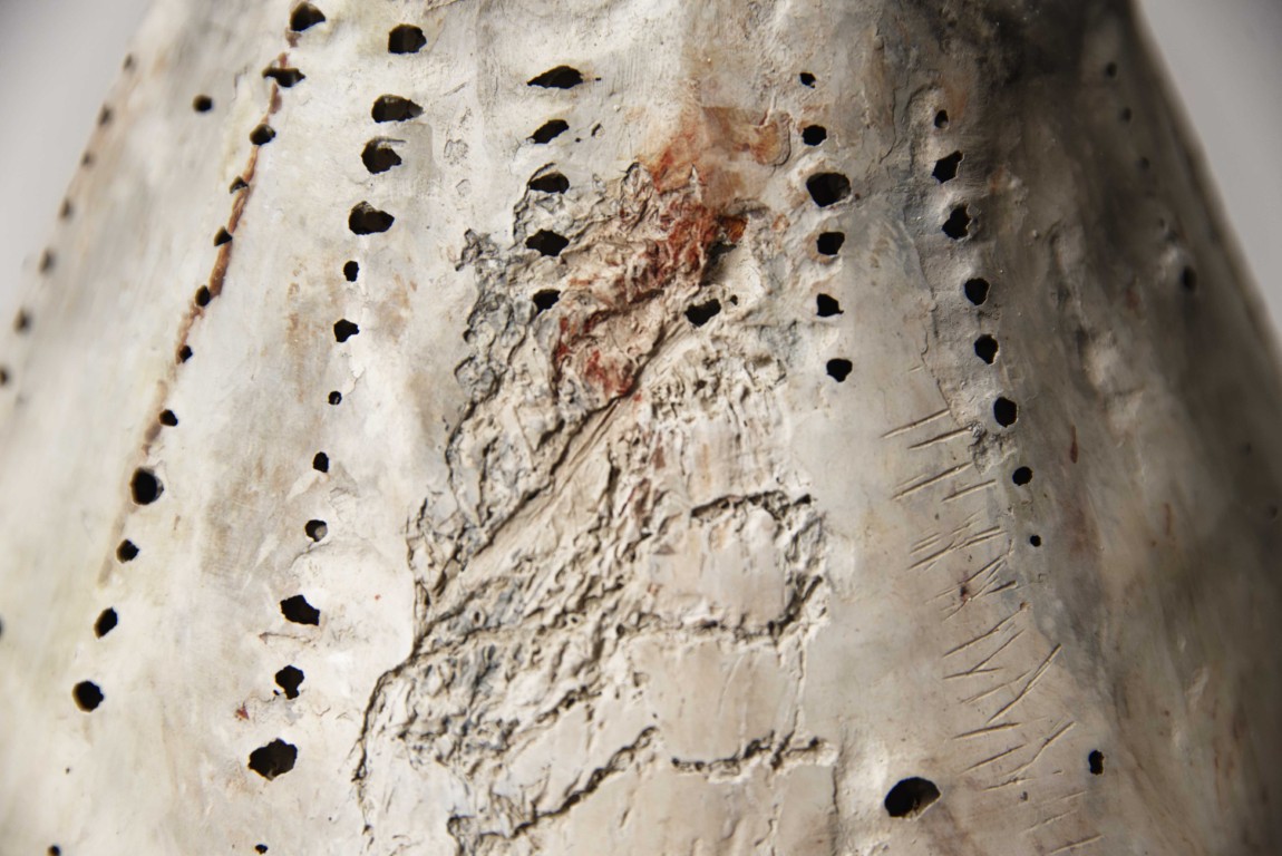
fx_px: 3741
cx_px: 641
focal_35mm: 105
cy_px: 428
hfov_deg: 19.4
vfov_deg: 13.1
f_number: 5.6
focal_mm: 105
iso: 1000
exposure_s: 1/250
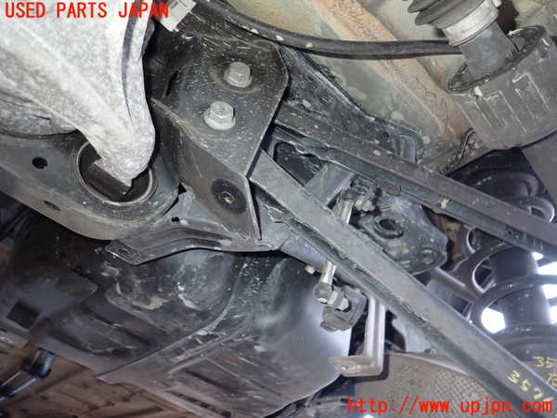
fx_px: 402
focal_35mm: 25
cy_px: 209
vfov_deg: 54.9
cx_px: 278
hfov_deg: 69.4
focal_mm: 4.5
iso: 200
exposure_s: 1/30
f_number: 2
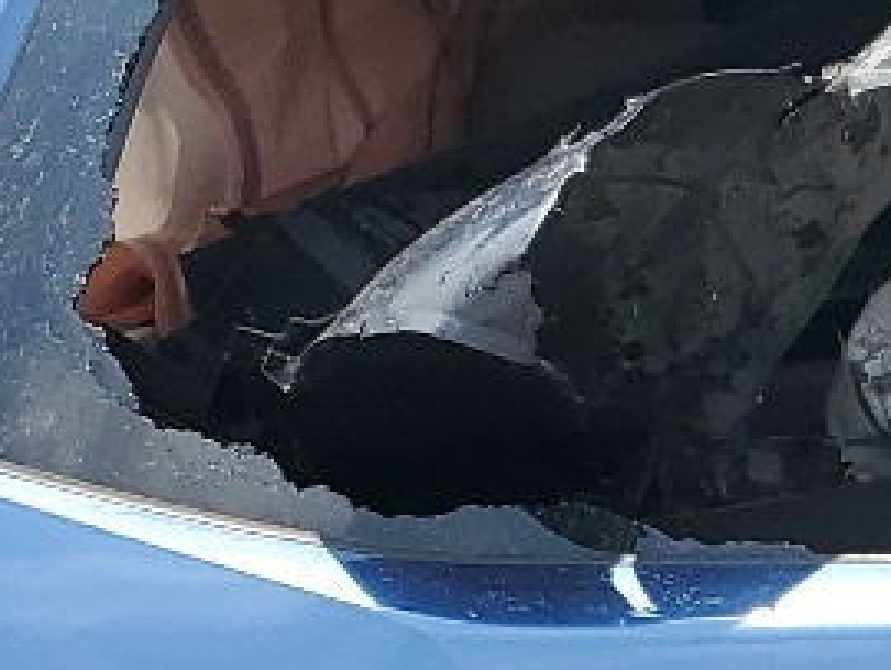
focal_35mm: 154
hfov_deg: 12.2
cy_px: 911
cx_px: 1307
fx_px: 3967
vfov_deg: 9.5
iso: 50
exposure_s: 1/2000
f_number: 1.5
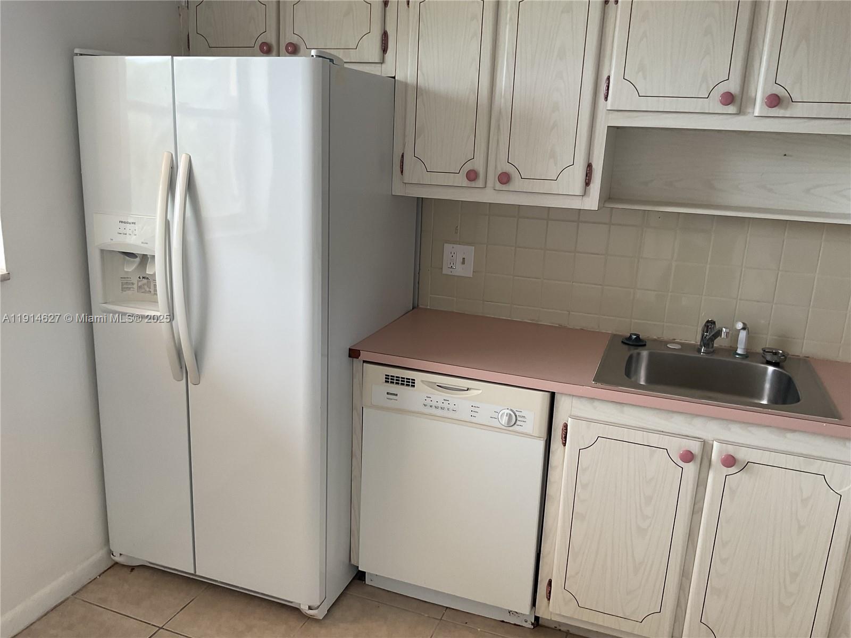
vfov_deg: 48.2
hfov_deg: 61.7
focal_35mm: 29
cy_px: 319
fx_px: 713
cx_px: 426
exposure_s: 1/120
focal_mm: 3
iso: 40
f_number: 1.8
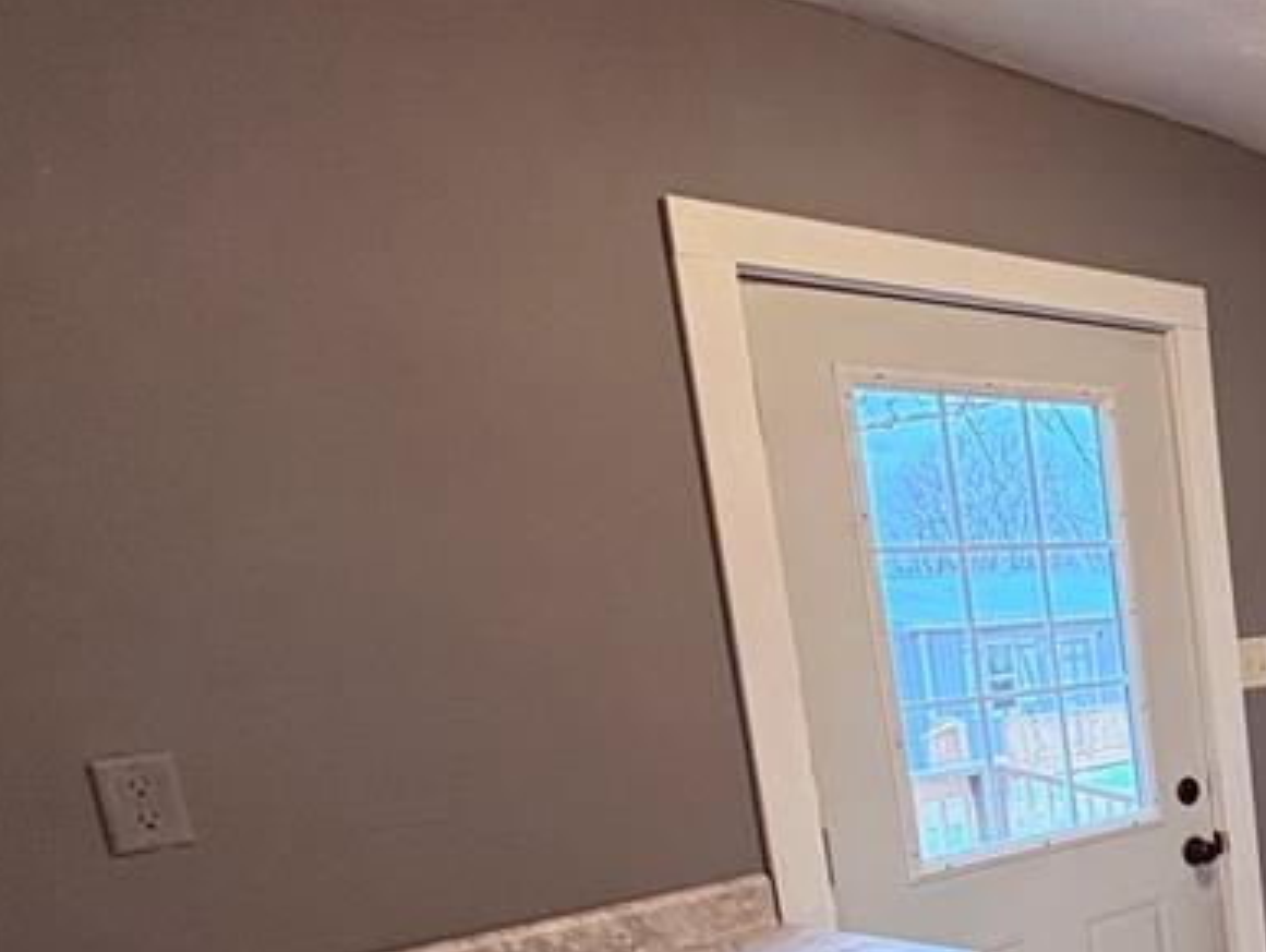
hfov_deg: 37.1
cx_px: 1547
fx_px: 1354
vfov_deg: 37.0
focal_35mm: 37
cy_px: 802
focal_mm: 2.22
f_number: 2.2
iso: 400
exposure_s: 1/60
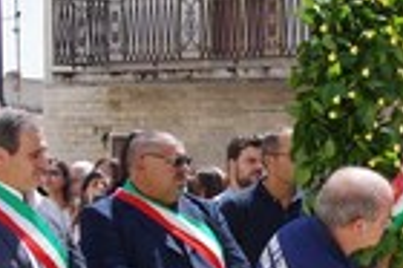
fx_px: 1554
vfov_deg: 9.7
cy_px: 290
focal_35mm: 139
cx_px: 331
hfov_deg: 14.7
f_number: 8
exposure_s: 1/320
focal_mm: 26
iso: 400
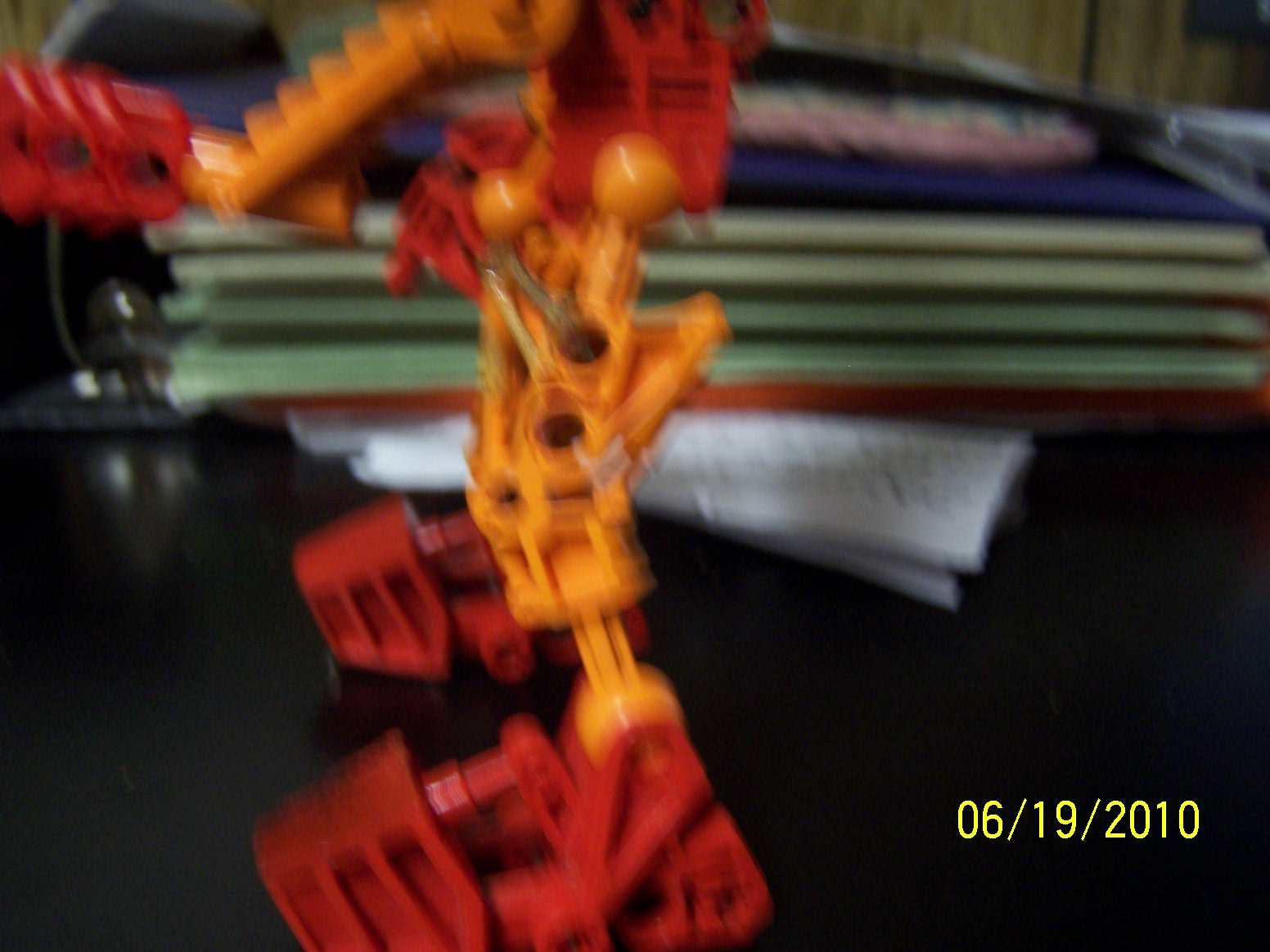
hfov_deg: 49.0
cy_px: 476
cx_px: 635
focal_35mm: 38
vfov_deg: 37.7
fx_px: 1394
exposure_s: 1/8
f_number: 2.8
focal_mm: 6.3
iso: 140
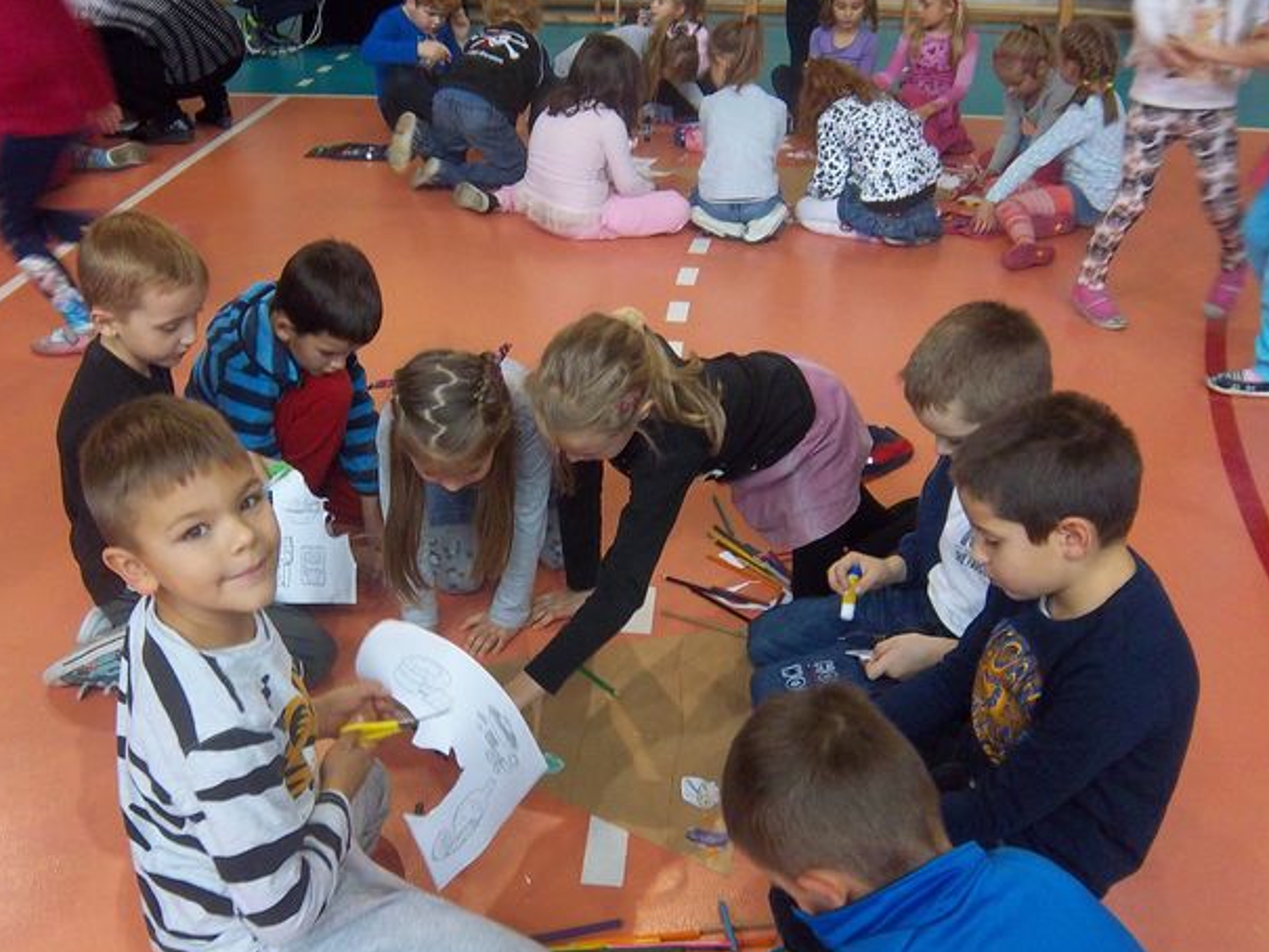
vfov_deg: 38.7
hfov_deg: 50.0
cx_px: 550
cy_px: 495
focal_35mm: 37
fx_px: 1357
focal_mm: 5.05
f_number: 3.5
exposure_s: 1/30
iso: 147
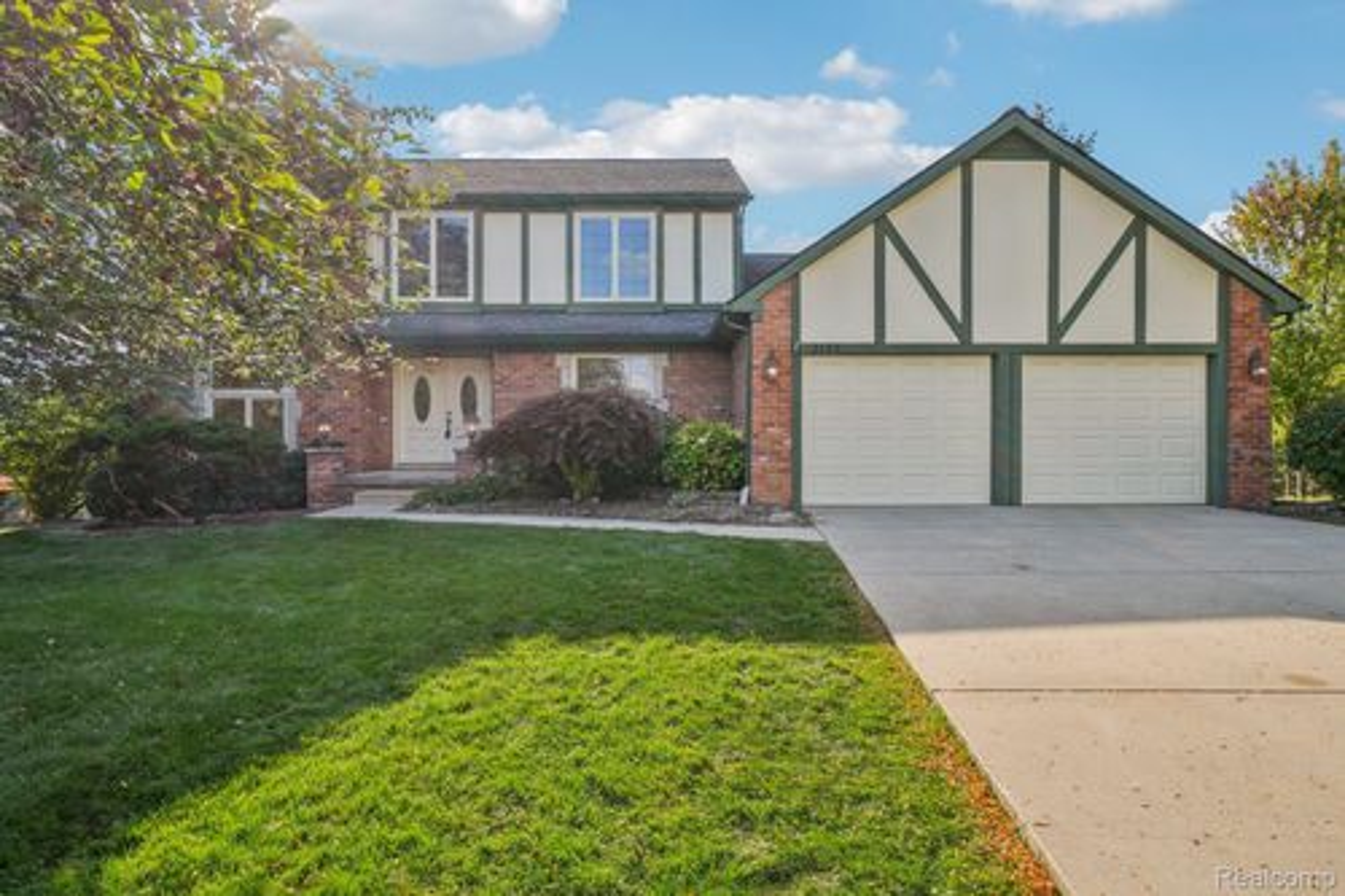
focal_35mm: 20
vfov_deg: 63.2
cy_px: 448
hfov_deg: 85.4
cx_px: 672
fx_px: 728
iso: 100
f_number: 8
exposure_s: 1/90
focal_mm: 13
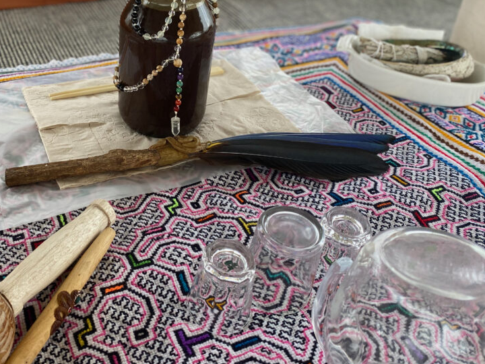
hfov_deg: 48.9
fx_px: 518
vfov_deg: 38.4
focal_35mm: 37
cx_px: 148
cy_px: 139
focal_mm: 4.25
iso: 125
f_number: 1.8
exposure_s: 1/60
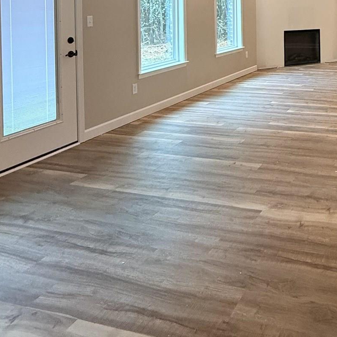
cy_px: 11
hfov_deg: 40.9
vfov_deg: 41.0
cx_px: 328
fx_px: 397
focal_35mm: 36
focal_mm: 2.22
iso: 400
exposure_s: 1/120
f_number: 2.2
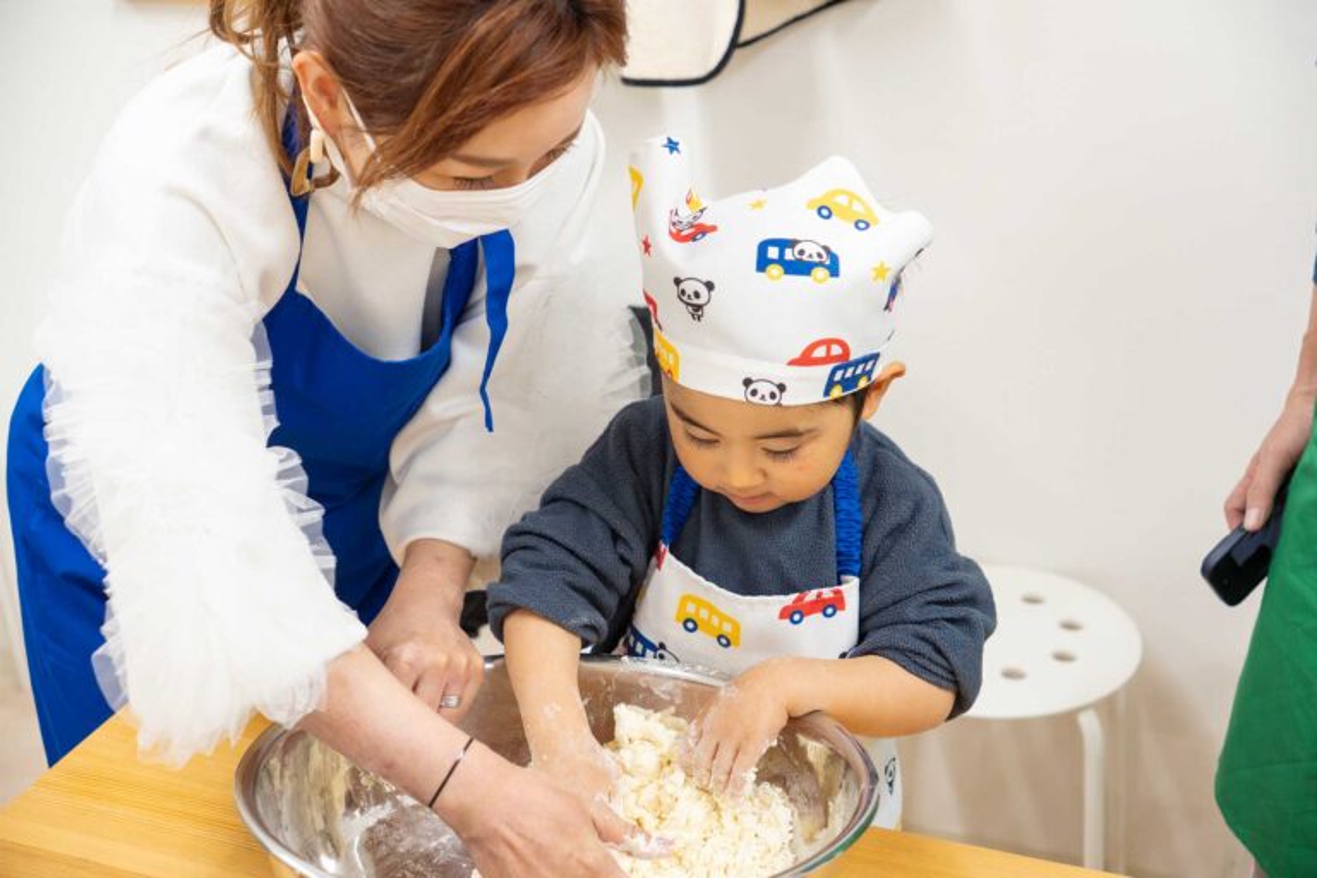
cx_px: 658
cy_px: 439
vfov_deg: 28.0
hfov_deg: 41.0
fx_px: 1761
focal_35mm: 48
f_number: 2.8
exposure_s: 1/200
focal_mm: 32.1
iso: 500
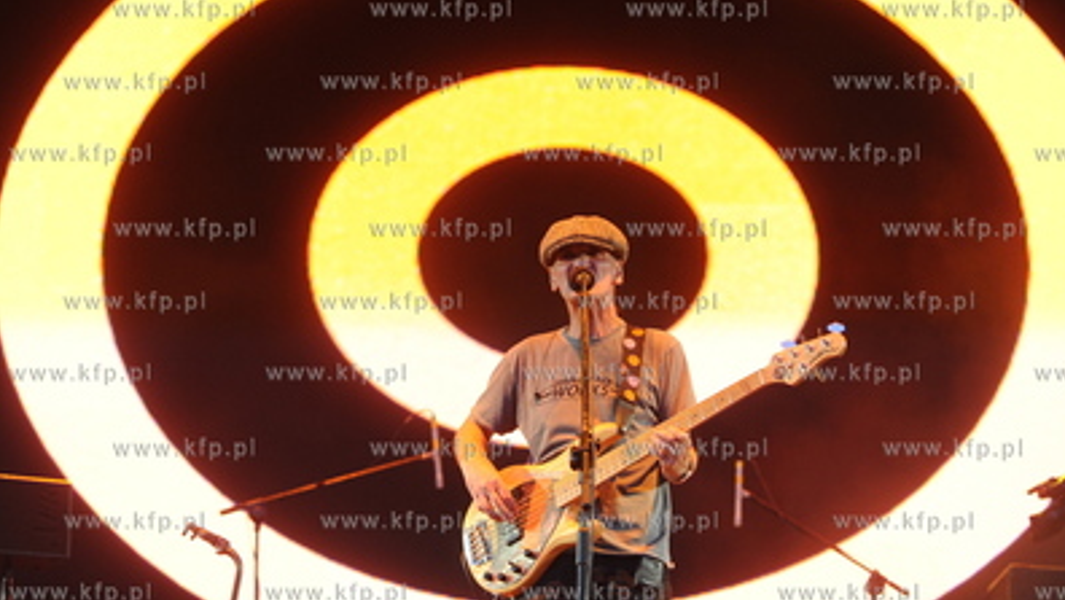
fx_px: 3587
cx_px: 535
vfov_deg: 9.6
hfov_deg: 16.9
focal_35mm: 127
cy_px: 264
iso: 1600
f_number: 3.5
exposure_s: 1/250
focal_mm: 120
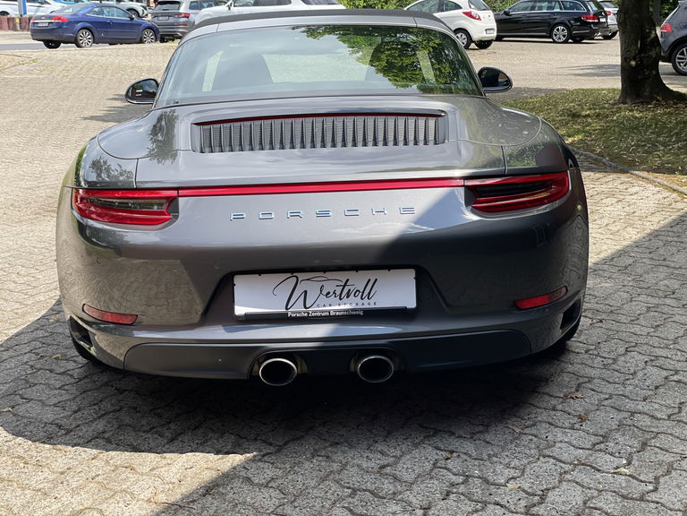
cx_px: 344
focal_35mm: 52
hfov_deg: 36.8
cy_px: 258
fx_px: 1032
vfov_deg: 28.0
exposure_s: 1/905
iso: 32
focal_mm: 6
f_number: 2
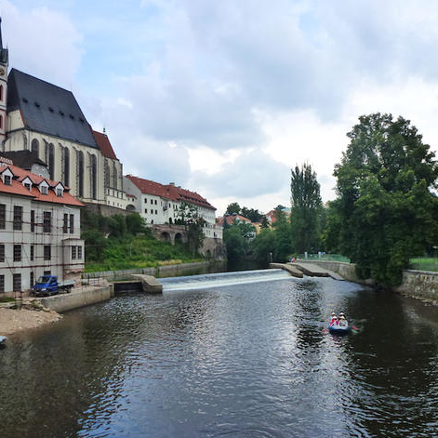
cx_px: 214
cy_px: 217
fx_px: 429
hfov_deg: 54.0
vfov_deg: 54.0
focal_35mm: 30
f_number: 4
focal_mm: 4.3
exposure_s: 1/320
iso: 250
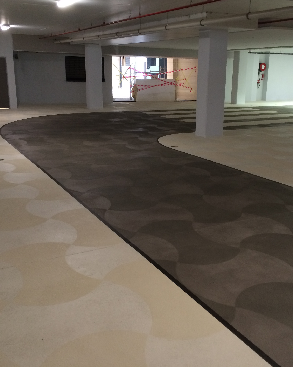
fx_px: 412
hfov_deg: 39.1
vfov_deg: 47.9
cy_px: 183
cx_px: 163
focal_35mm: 38
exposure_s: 1/33
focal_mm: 4.15
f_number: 2.2
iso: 200
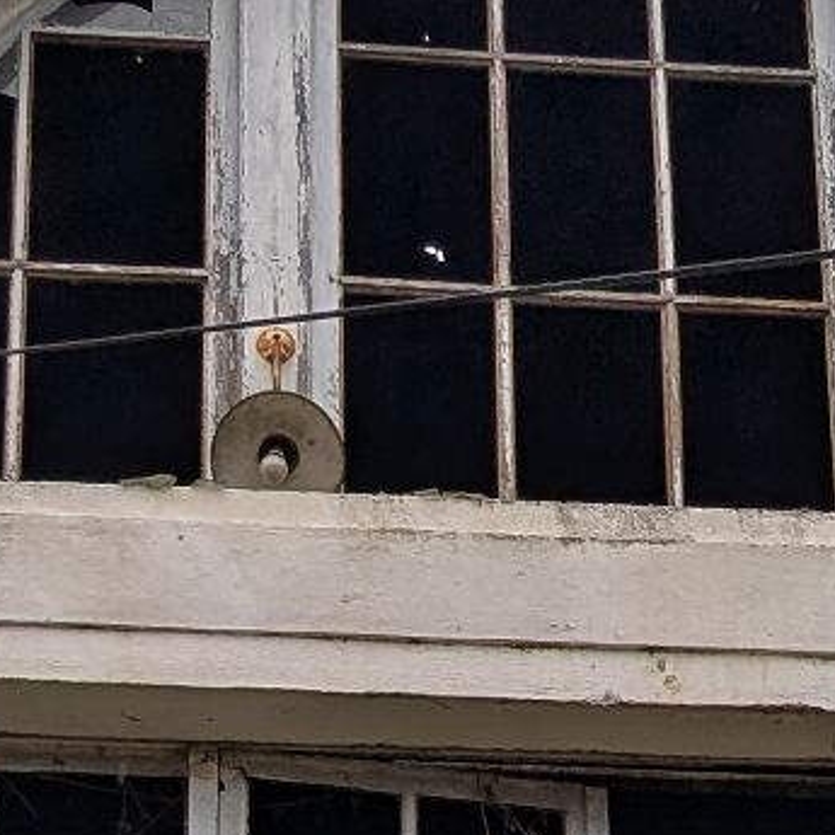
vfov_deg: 18.1
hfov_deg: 20.6
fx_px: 2292
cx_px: 399
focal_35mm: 84
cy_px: 1295
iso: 50
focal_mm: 2.35
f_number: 2.2
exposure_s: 1/307
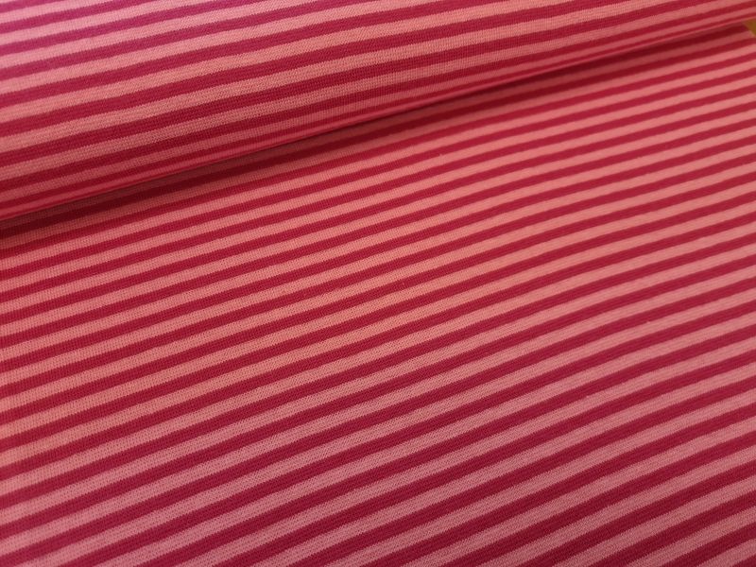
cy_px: 284
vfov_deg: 53.1
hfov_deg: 67.3
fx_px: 568
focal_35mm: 26
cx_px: 378
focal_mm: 5.4
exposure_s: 1/100
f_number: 1.8
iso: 100
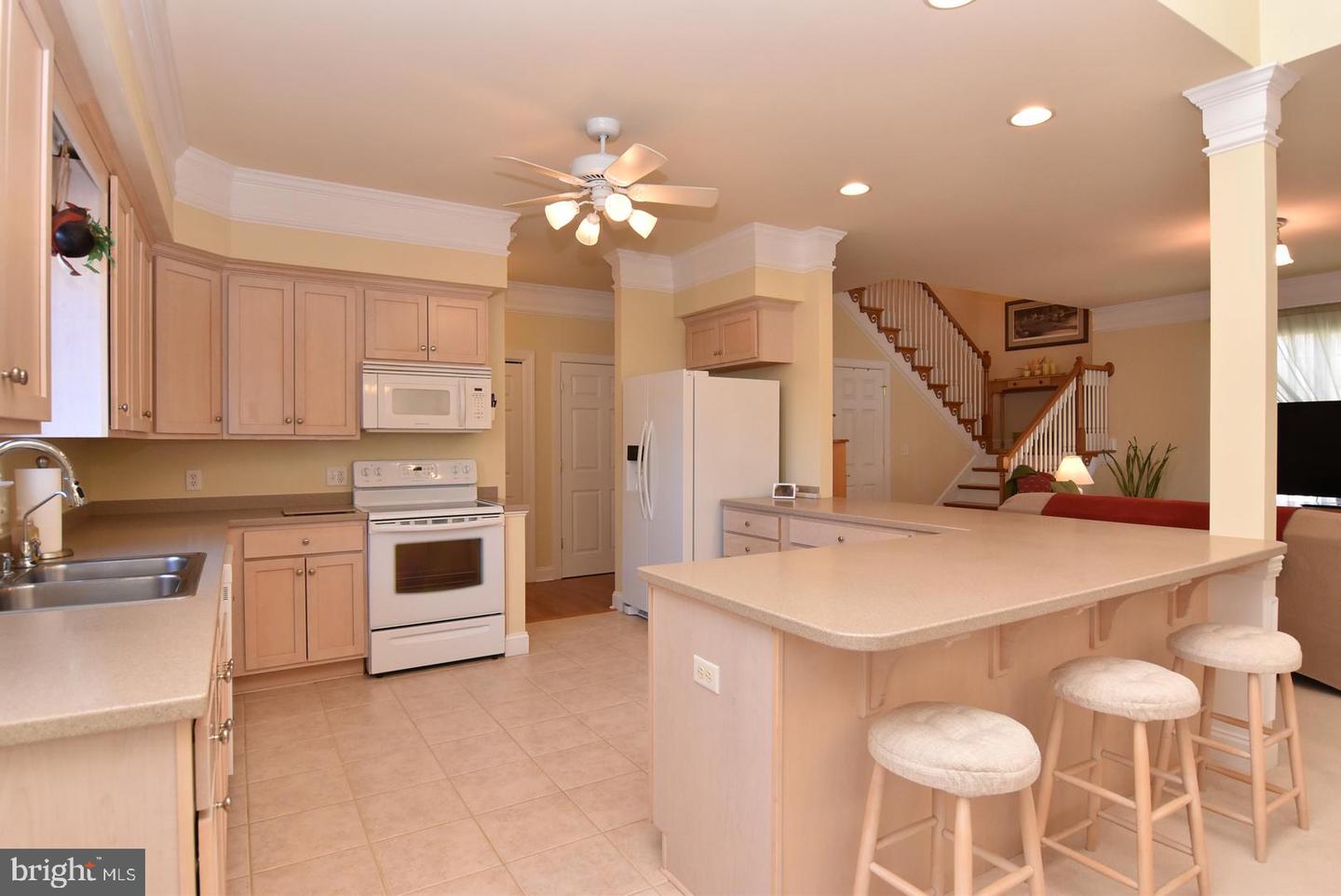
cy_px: 448
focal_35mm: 18
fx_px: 671
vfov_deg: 67.5
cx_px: 670
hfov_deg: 90.0
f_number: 8
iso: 800
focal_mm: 12
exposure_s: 1/60
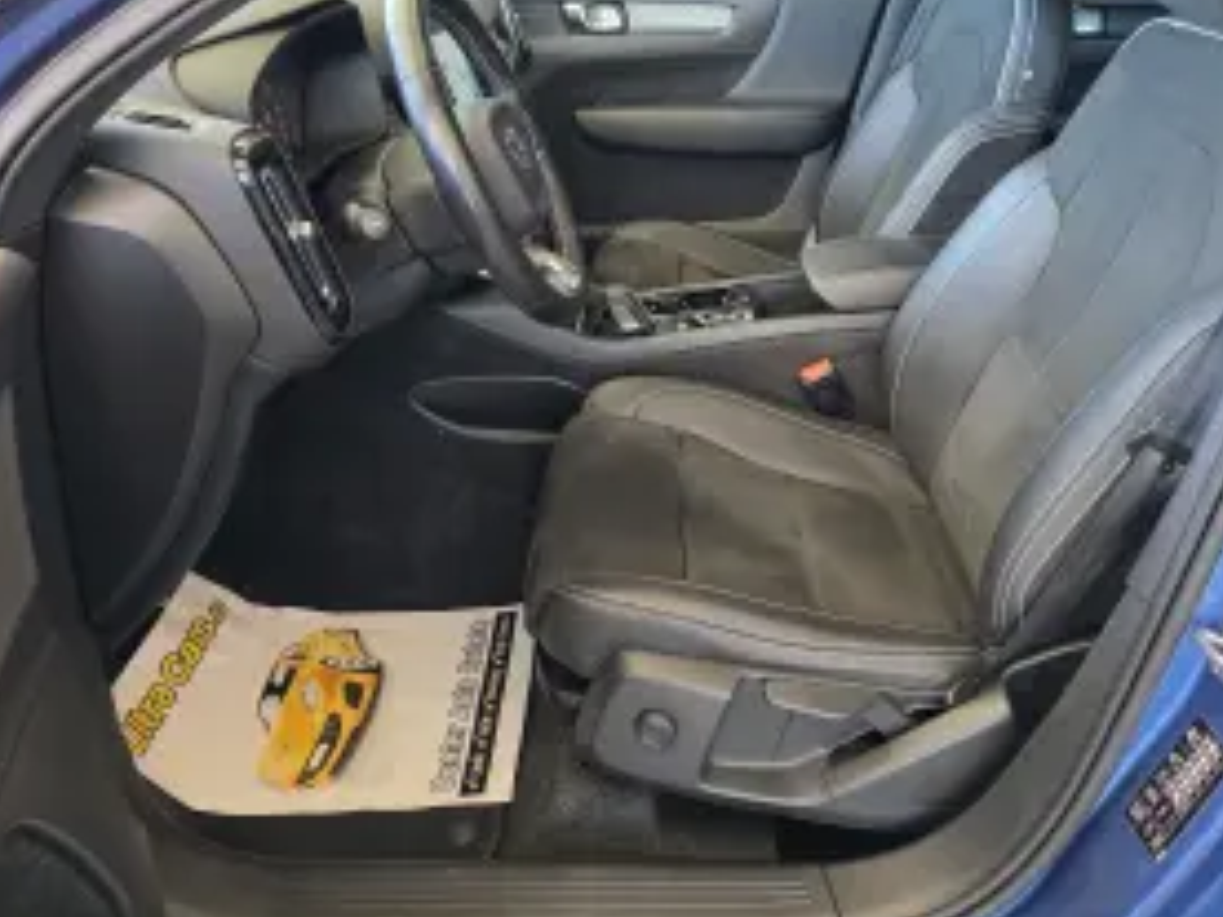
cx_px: 696
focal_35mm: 30
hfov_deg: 59.7
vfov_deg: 46.3
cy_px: 332
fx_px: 1060
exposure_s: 1/100
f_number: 1.7
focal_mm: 6.25
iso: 160
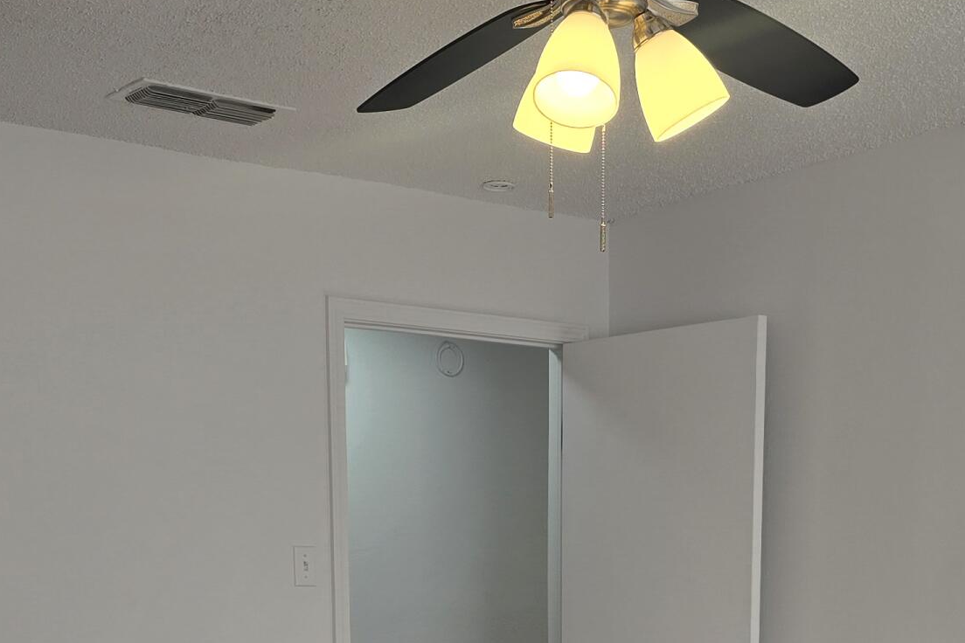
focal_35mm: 65
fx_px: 1742
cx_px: 523
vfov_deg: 19.3
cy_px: 845
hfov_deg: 30.9
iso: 32
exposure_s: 1/120
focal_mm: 6.3
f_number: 1.7
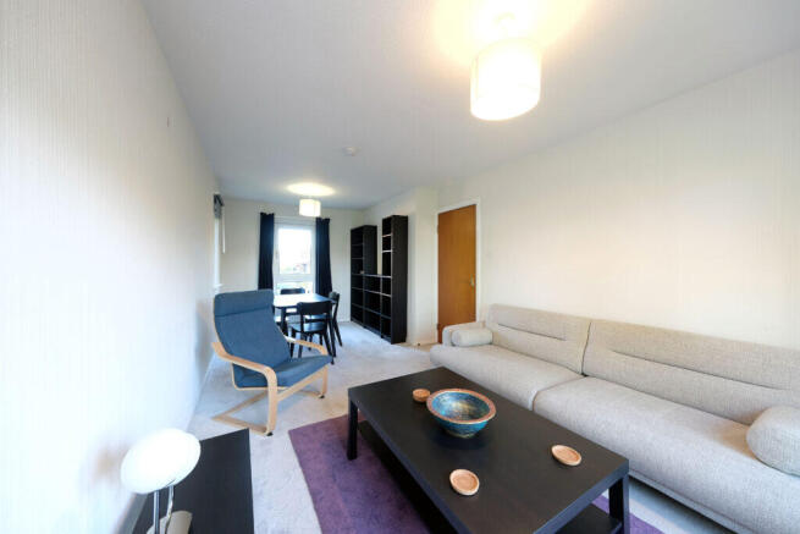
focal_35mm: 12
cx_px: 400
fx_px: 267
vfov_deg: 90.0
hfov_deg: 112.6
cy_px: 267
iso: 200
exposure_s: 1/4
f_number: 5.6
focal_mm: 8
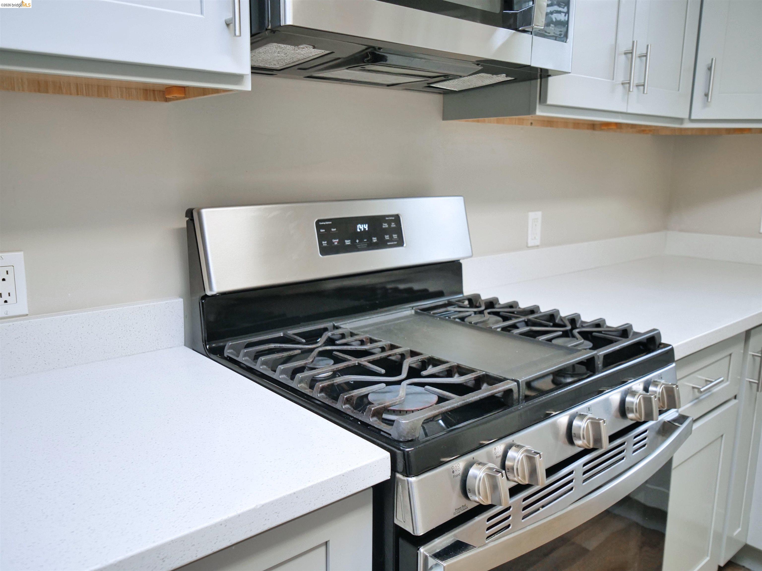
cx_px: 381
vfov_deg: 49.7
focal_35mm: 28
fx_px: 616
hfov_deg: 63.4
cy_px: 286
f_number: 2.8
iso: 800
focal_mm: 14
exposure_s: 1/160
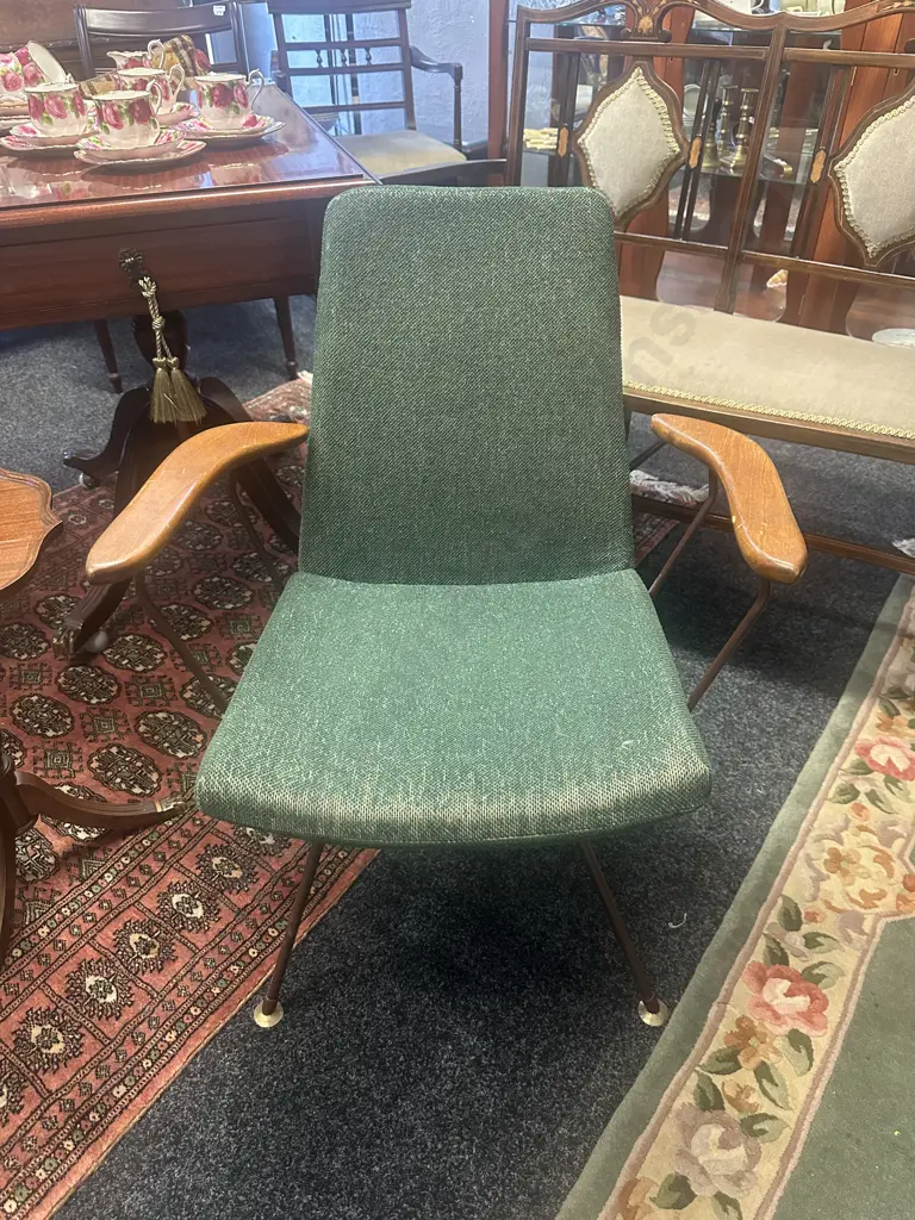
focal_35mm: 24
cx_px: 458
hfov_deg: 56.8
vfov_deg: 71.6
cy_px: 610
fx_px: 846
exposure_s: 1/50
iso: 500
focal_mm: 6.86
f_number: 1.78
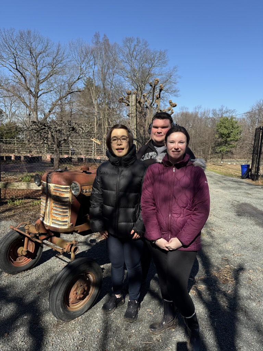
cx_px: 132
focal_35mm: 24
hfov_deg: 56.8
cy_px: 176
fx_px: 243
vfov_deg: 71.6
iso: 80
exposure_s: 1/3145
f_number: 1.78
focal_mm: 6.76
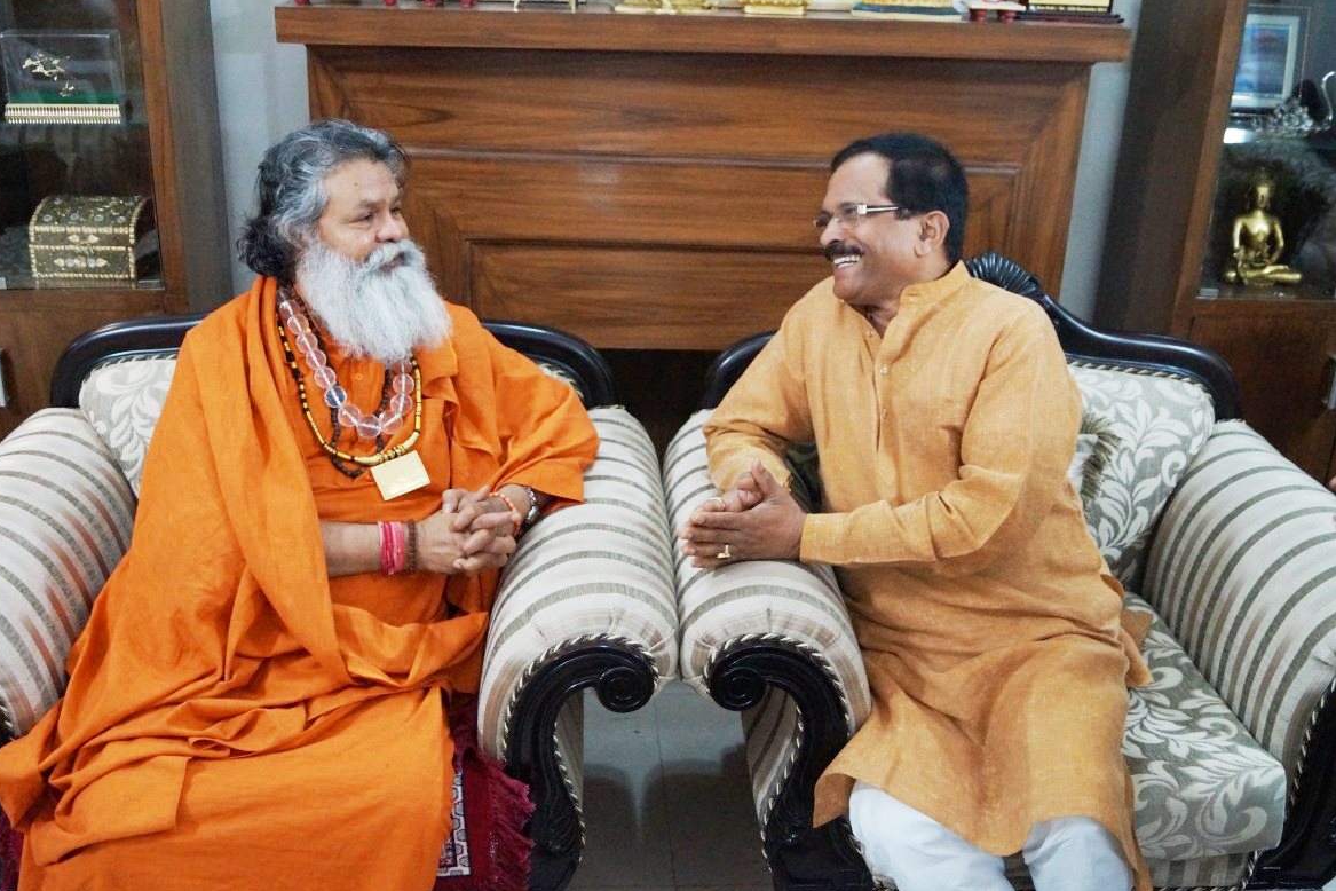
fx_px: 1373
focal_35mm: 37
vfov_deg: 35.9
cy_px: 454
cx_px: 651
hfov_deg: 51.9
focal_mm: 24
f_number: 4
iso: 3200
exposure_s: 1/50
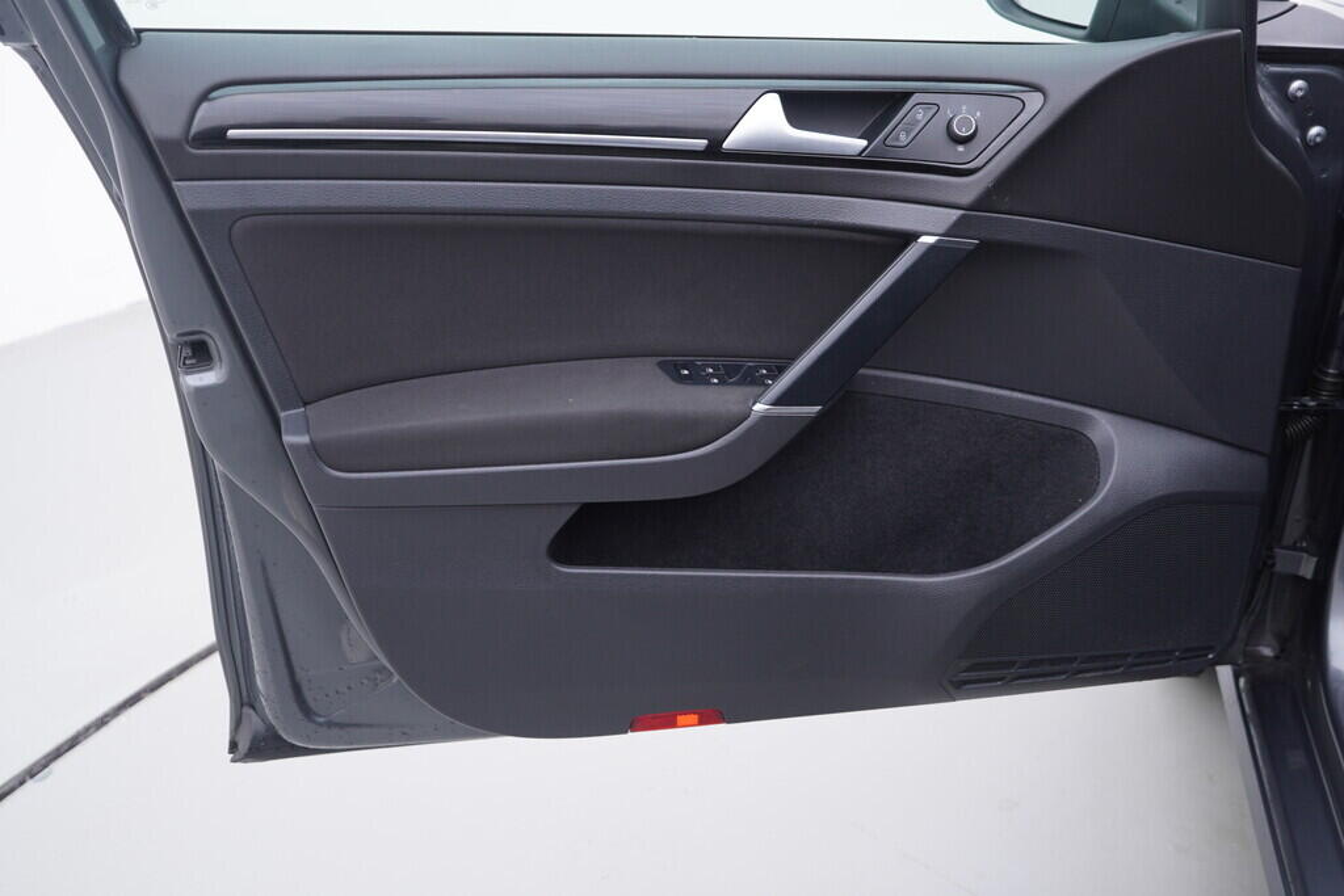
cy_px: 448
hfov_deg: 53.1
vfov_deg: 36.9
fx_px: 1344
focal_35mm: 36
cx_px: 672
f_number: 2.8
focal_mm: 24
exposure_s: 1/40
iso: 125
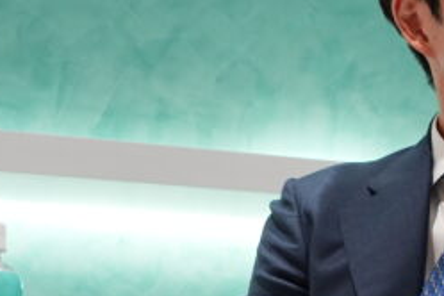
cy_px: 152
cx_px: 886
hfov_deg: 11.9
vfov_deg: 8.9
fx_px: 1900
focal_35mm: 154
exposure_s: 1/100
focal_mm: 25
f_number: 2.8
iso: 500
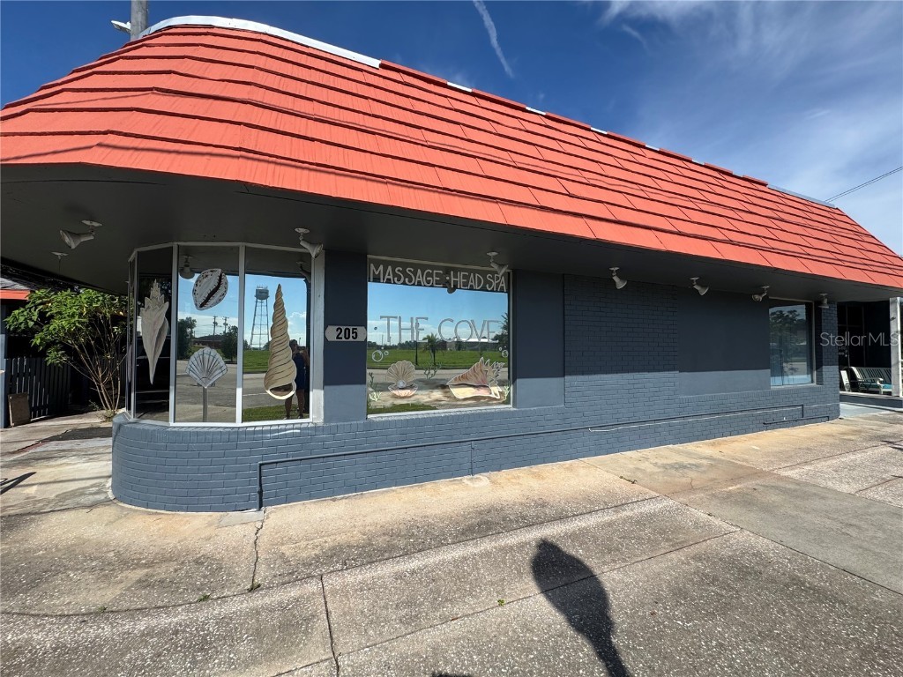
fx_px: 365
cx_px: 452
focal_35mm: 14
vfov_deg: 85.7
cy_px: 338
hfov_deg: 102.1
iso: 50
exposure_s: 1/1880
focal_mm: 2.22
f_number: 2.2
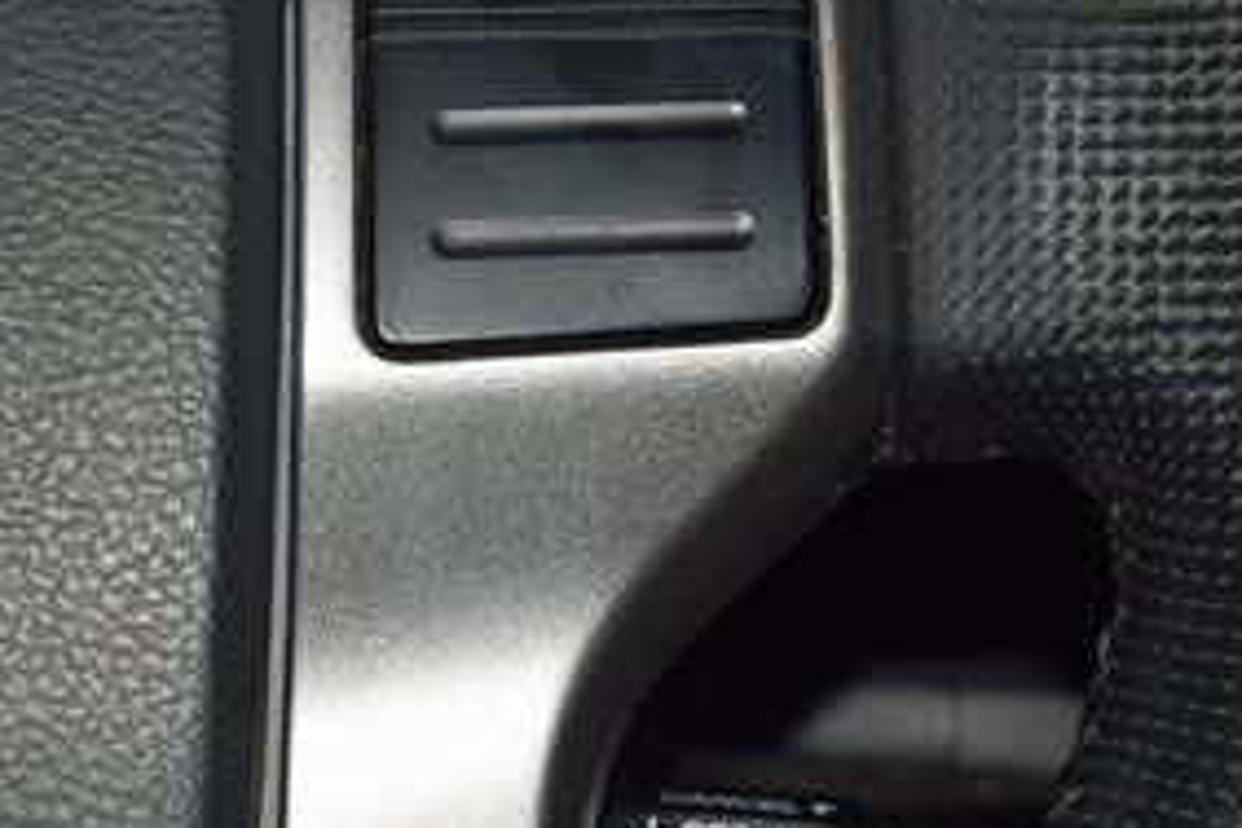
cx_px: 590
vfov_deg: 5.8
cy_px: 64
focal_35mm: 238
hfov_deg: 8.7
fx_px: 8210
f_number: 8
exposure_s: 1/125
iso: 100
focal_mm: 70
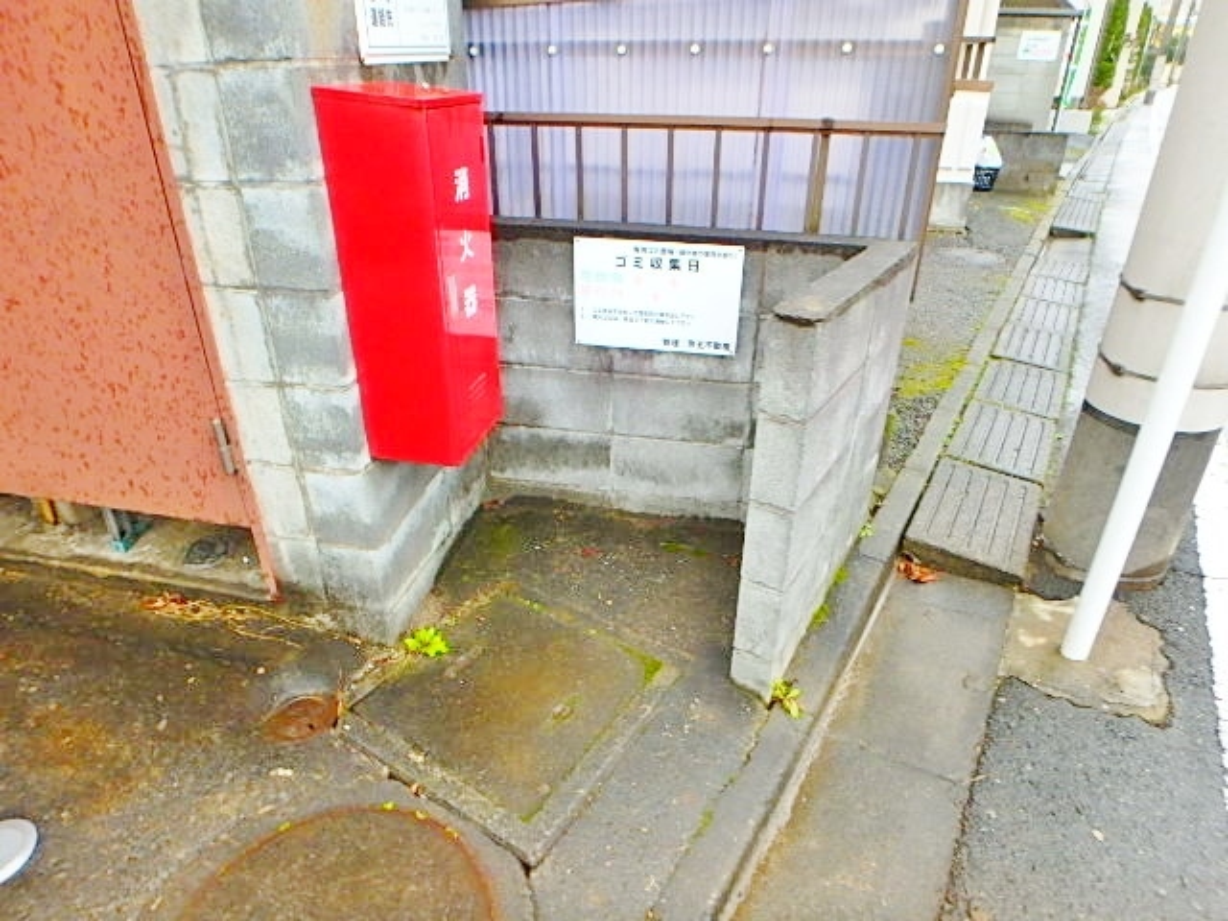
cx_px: 614
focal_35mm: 21
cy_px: 460
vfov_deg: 63.4
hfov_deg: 79.0
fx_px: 745
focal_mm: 3.7
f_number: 3.5
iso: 160
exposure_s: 1/60
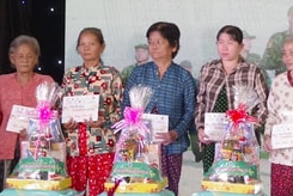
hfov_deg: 13.8
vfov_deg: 10.4
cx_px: 526
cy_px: 51
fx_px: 1076
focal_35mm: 132
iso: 1600
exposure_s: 1/125
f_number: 5.6
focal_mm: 24
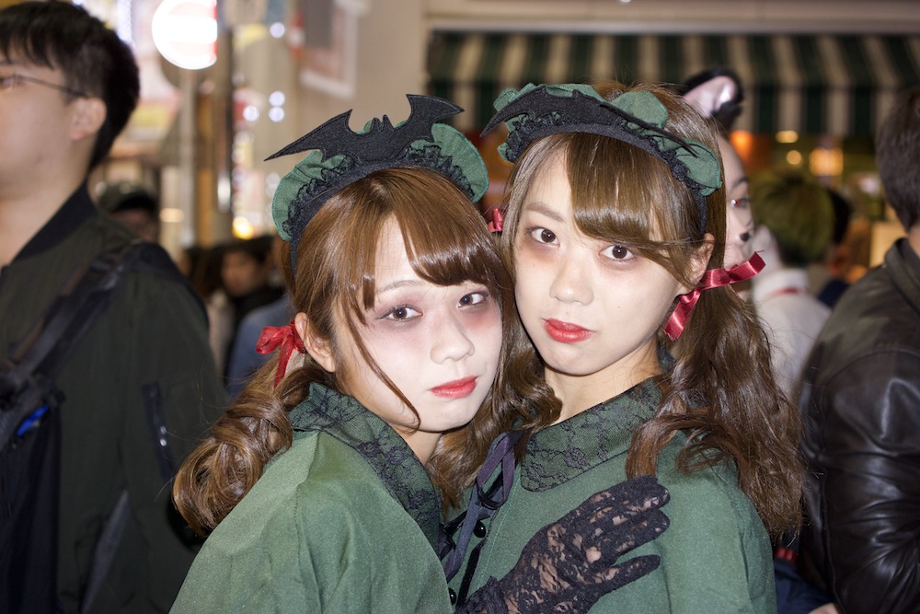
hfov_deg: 38.2
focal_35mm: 52
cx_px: 460
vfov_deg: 26.0
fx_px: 1329
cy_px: 307
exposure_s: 1/60
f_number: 2.8
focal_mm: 35
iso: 400
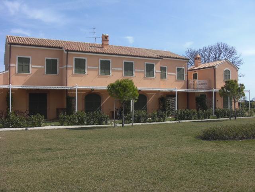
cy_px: 96
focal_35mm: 36
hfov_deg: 51.4
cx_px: 128
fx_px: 265
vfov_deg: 39.7
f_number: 7.9
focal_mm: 6.3
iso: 50
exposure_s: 1/160
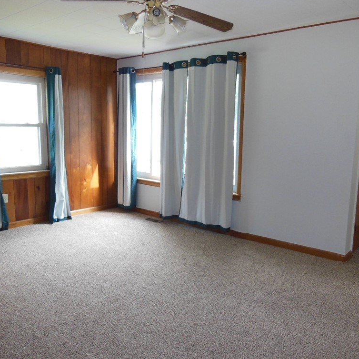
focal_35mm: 30
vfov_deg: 54.0
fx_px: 352
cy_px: 177
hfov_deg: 54.0
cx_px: 172
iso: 250
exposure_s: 1/30
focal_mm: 4.5
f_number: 3.5
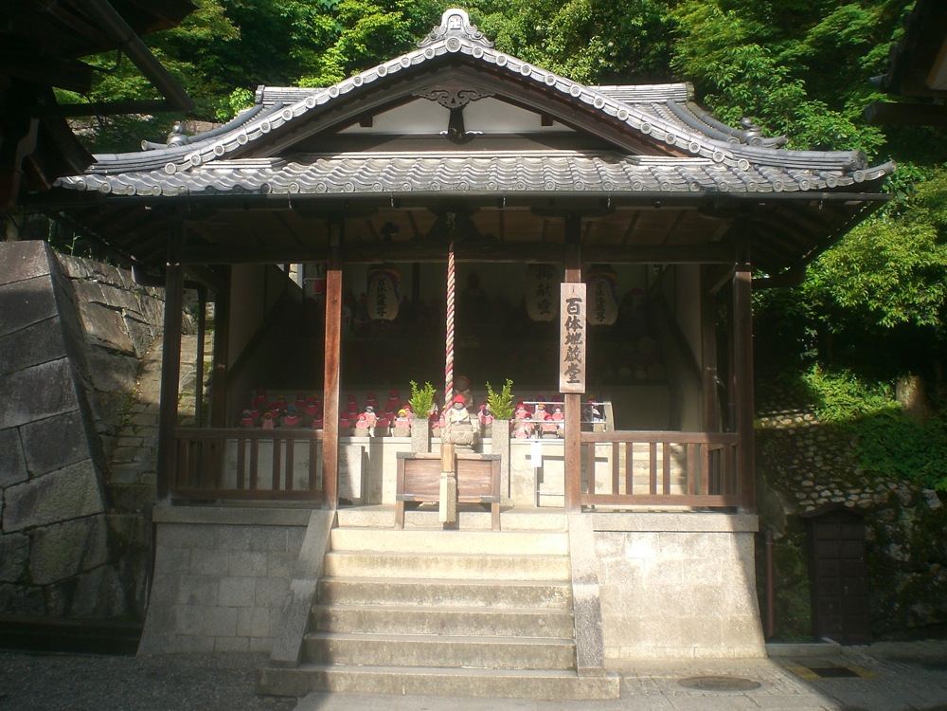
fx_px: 1040
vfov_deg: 37.7
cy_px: 356
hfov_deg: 49.0
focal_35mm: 38
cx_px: 474
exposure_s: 1/160
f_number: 4.4
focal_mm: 6.3
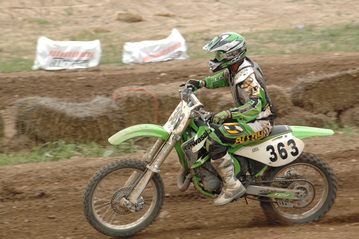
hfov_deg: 8.9
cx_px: 180
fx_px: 2316
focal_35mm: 232
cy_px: 120
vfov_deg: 5.9
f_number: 6
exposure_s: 1/500
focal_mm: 155
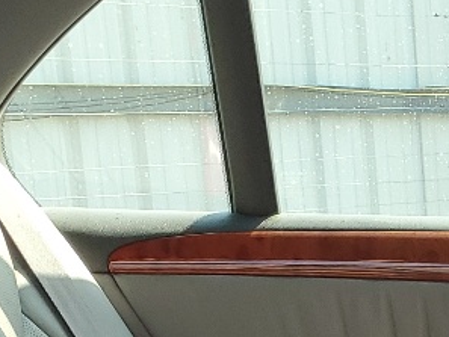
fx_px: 1817
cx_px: 727
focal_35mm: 140
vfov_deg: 9.8
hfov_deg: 13.1
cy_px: 700
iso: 50
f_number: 1.5
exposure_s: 1/556
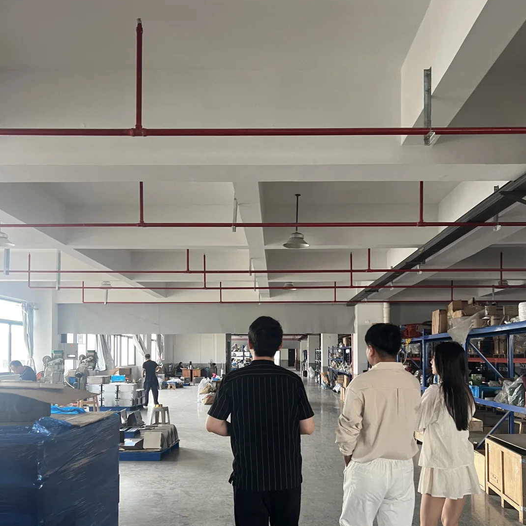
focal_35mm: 31
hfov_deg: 52.5
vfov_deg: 51.7
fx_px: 533
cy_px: 344
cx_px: 265
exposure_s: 1/60
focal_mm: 5.7
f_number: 1.5
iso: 160
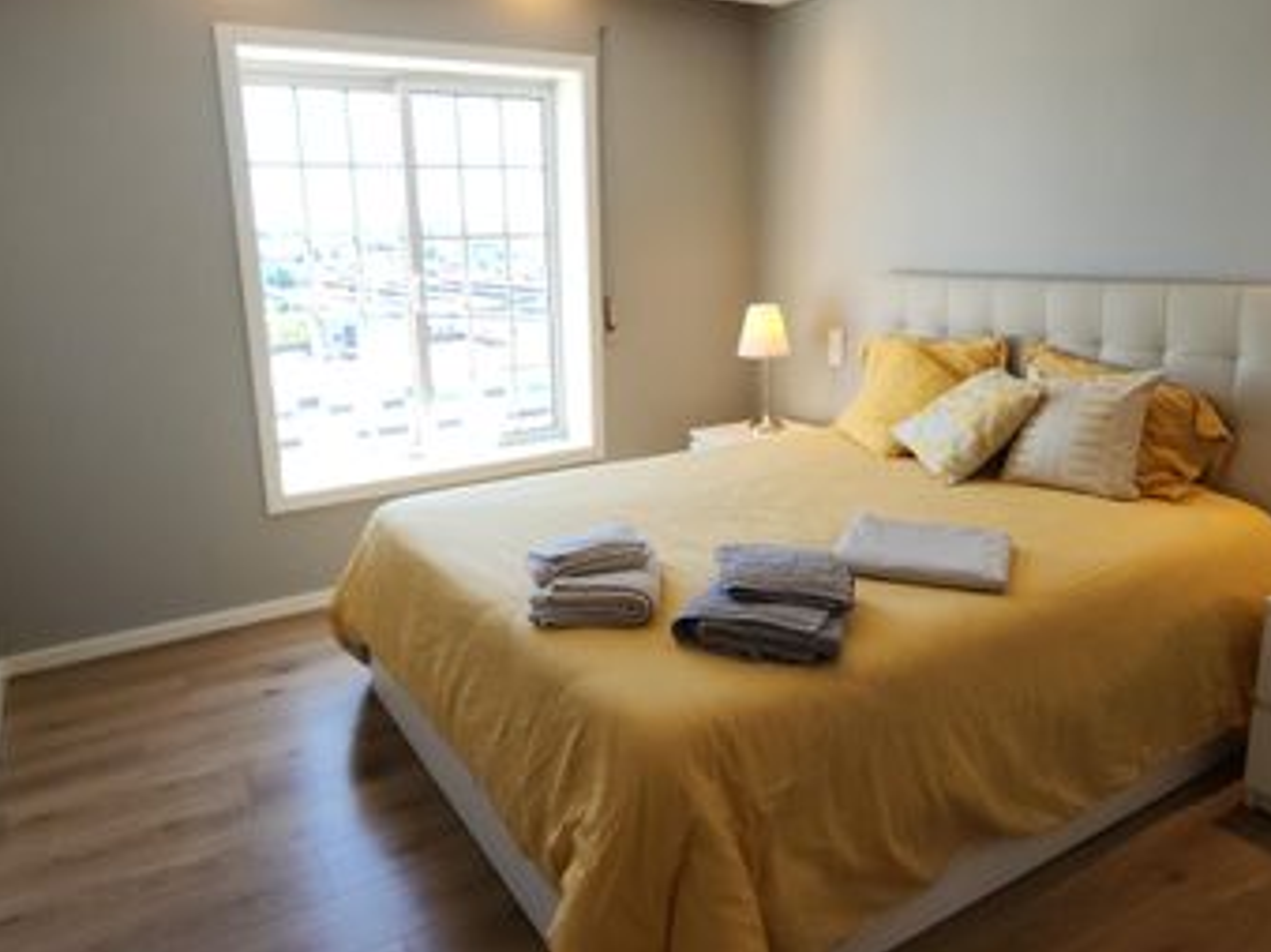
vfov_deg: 58.7
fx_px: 844
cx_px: 634
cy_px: 420
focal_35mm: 23
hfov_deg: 73.9
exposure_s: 1/120
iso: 80
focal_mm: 2.2
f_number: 2.2
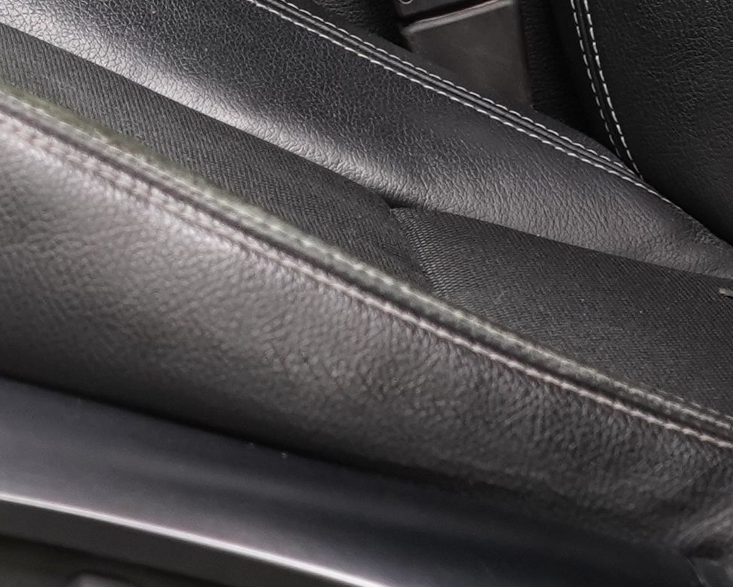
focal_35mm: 174
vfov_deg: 8.6
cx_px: -206
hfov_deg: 10.8
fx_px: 3775
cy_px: -333
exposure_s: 1/20
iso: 1250
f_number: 5
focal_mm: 30
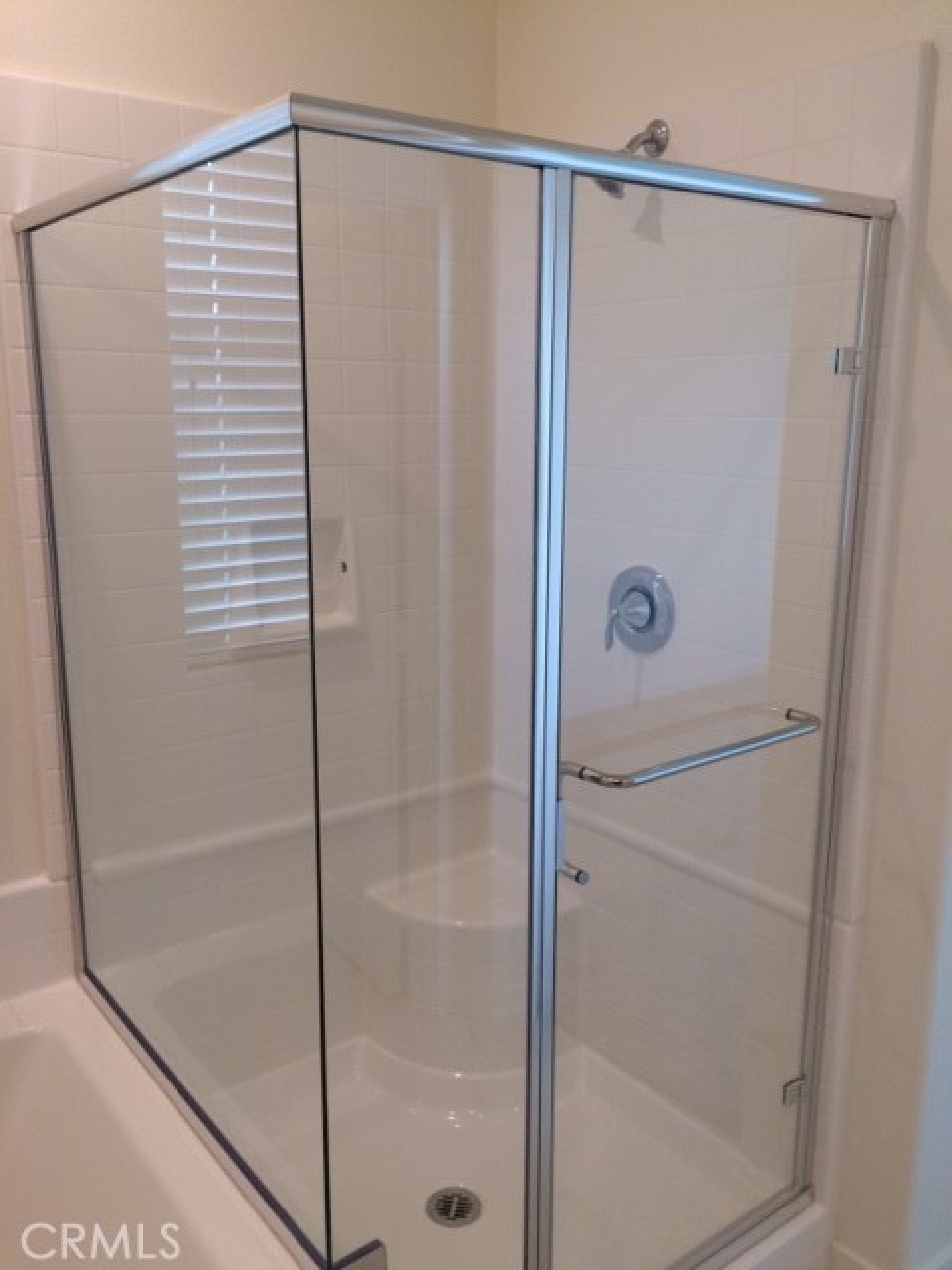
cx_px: 476
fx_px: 1063
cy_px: 635
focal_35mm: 29
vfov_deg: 61.7
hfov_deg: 48.2
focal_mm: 4.15
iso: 40
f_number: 2.2
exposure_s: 1/40
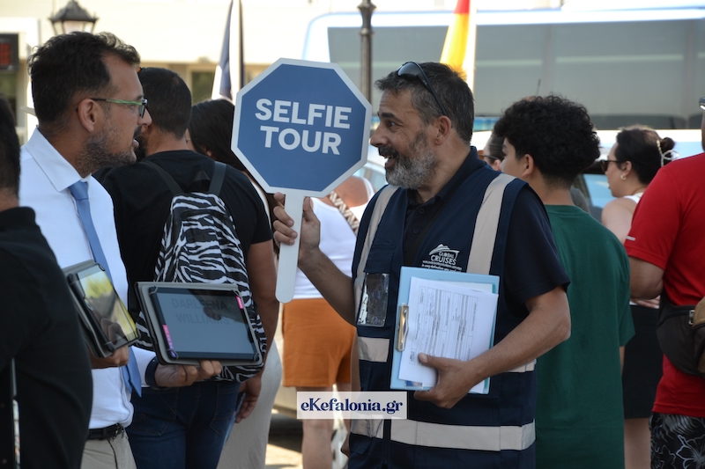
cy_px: 234
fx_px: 3084
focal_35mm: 158
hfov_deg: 13.0
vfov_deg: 8.7
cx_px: 352
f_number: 5.6
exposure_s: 1/125
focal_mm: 105
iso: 140
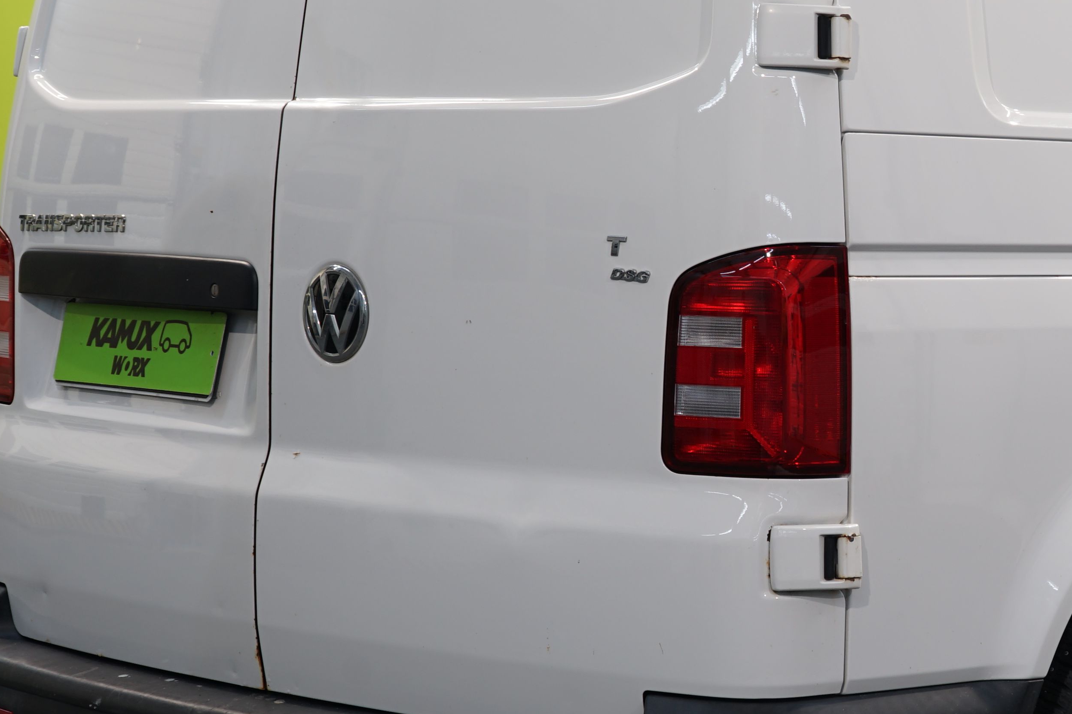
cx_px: 1045
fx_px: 3007
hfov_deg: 19.7
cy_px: 313
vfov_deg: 13.5
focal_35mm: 101
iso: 100
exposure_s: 1/6
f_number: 6.3
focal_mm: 42
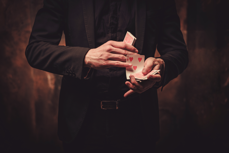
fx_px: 337
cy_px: 76
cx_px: 114
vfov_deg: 25.5
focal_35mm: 53
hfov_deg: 37.5
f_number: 2
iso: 640
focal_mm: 35
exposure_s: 1/100
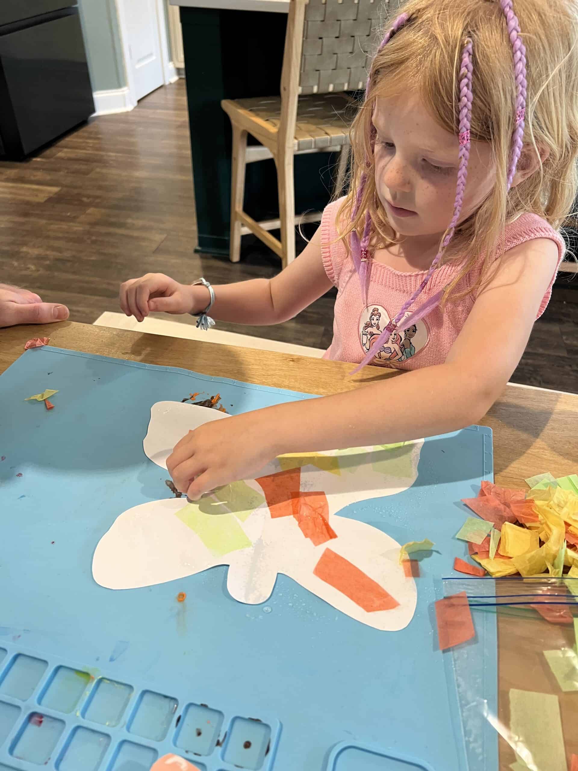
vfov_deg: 67.3
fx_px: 579
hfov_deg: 53.1
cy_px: 386
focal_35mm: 26
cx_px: 289
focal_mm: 5.7
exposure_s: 1/60
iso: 200
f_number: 1.5
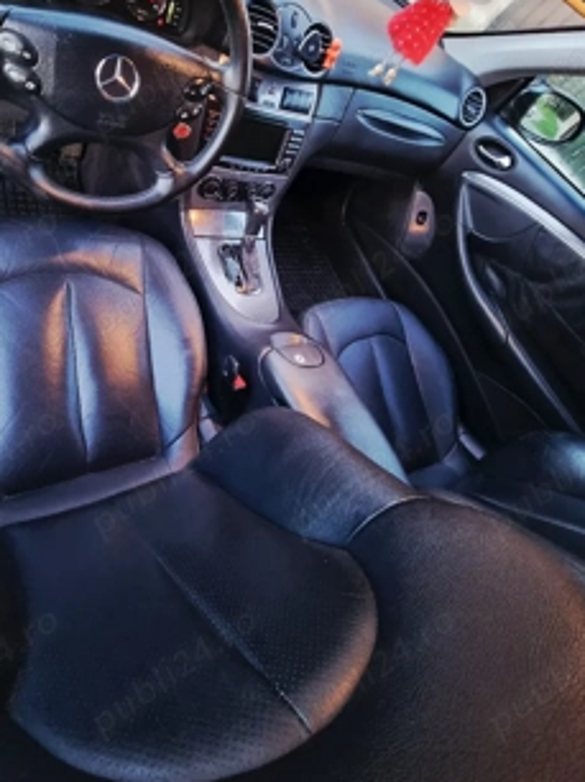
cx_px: 225
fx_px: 384
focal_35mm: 17
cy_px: 304
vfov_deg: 89.6
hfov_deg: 73.6
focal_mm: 2.2
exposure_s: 1/25
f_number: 2.2
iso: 800
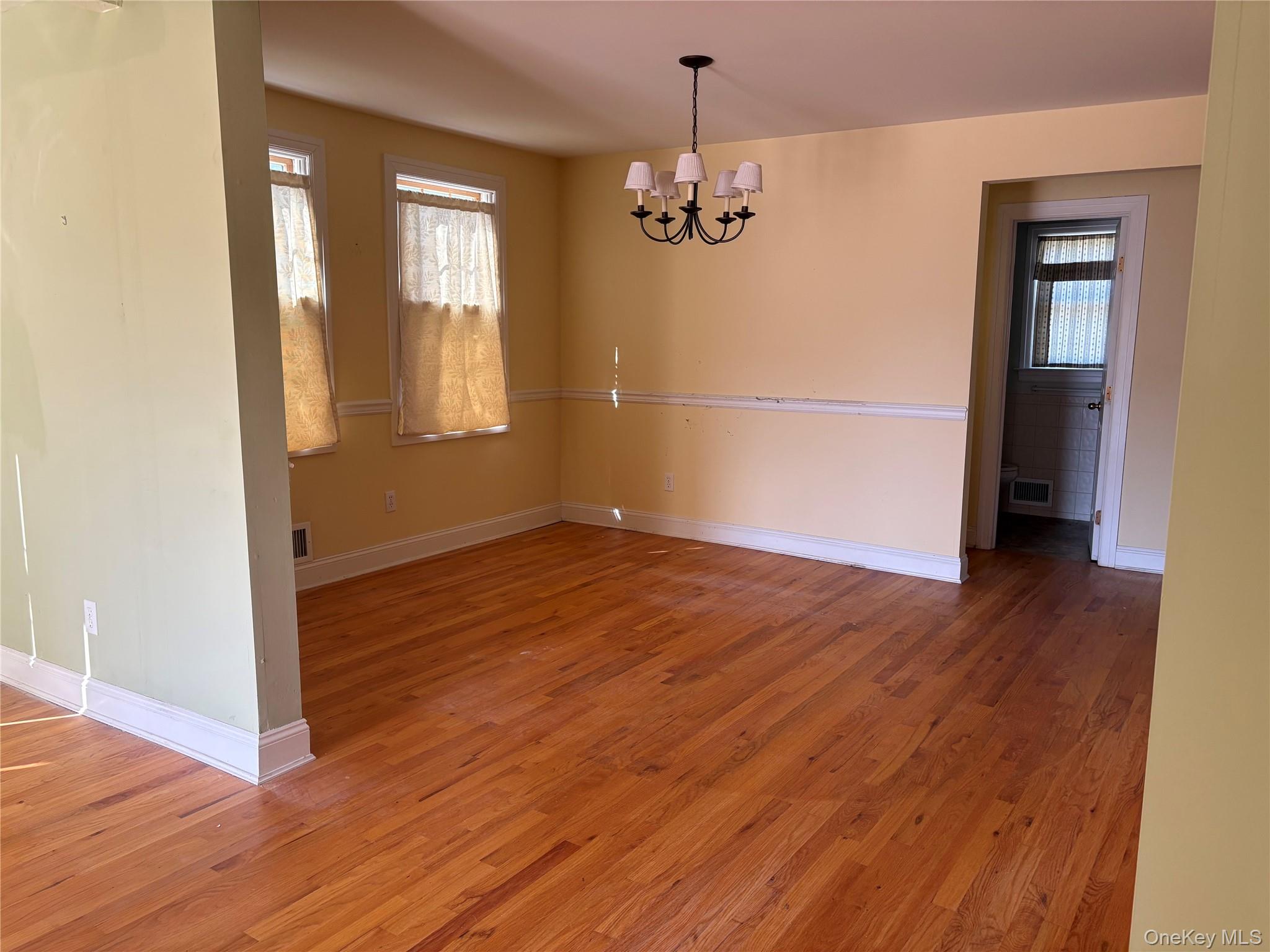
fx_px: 954
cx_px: 635
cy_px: 476
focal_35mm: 26
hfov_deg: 67.3
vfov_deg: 53.1
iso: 100
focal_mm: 5.96
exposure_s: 1/121
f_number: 1.6
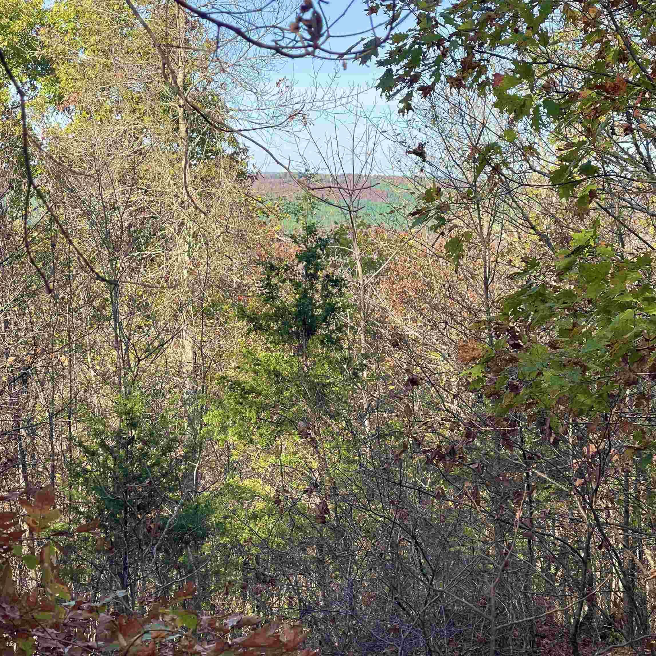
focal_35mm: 76
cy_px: 330
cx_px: 284
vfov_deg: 22.8
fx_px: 1629
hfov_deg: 22.7
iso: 20
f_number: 2.2
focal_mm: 7.5
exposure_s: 1/315
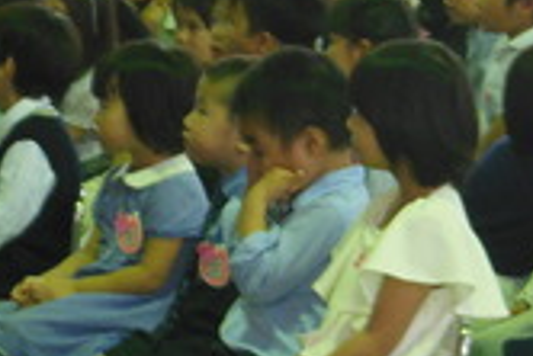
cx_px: 440
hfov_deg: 5.5
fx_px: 5527
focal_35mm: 373
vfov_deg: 3.7
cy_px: 19
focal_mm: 22.1
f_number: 5.7
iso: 400
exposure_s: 1/13
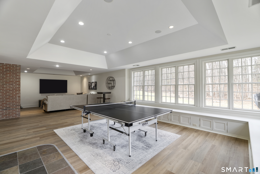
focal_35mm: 16
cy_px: 87
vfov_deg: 73.8
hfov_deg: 96.7
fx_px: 116
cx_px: 130
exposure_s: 1/2
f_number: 7.1
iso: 250
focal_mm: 16
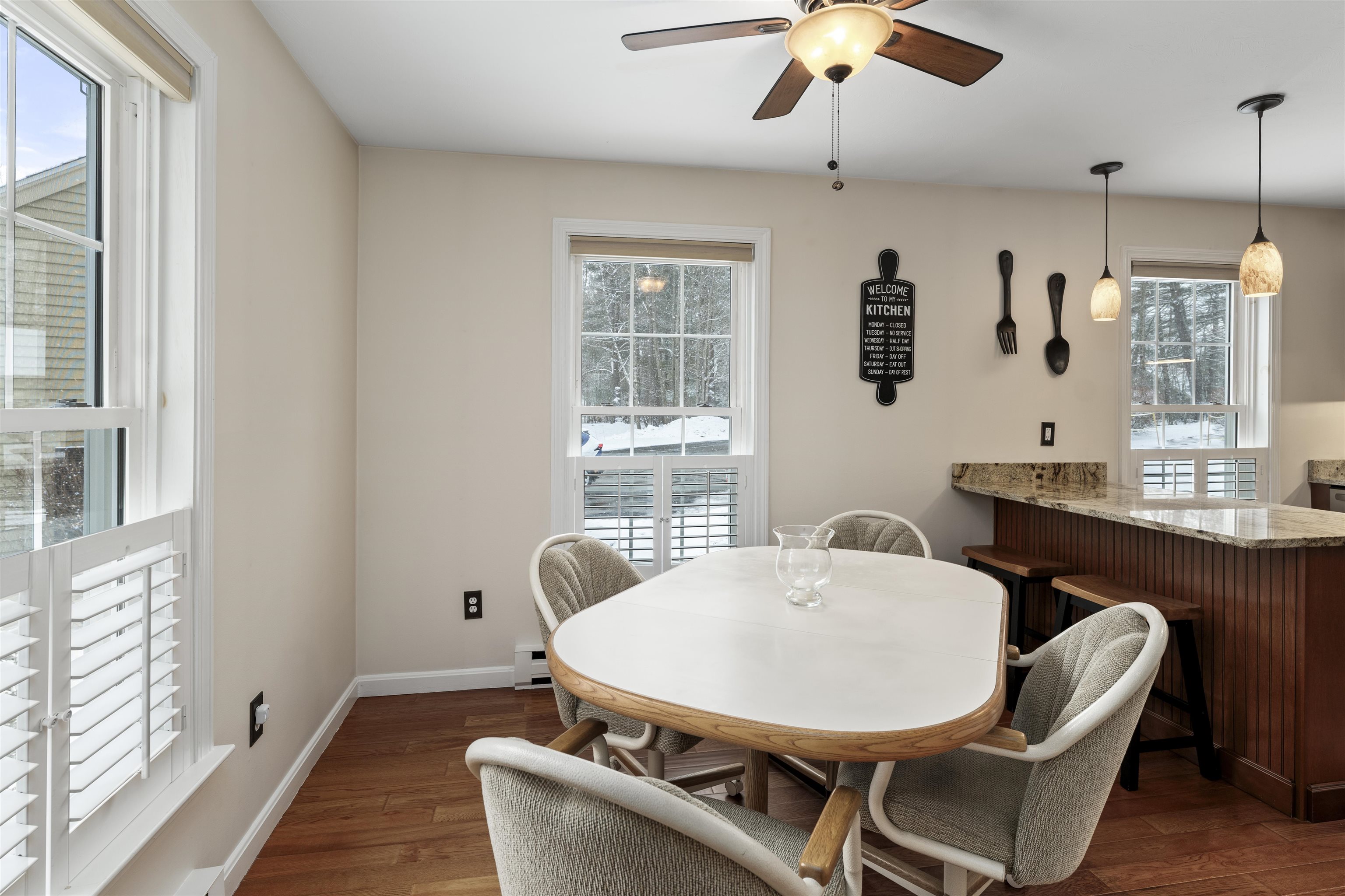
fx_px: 635
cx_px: 672
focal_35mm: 17
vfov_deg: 70.4
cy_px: 448
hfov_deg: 93.3
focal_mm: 17
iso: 400
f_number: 8
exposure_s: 1/6
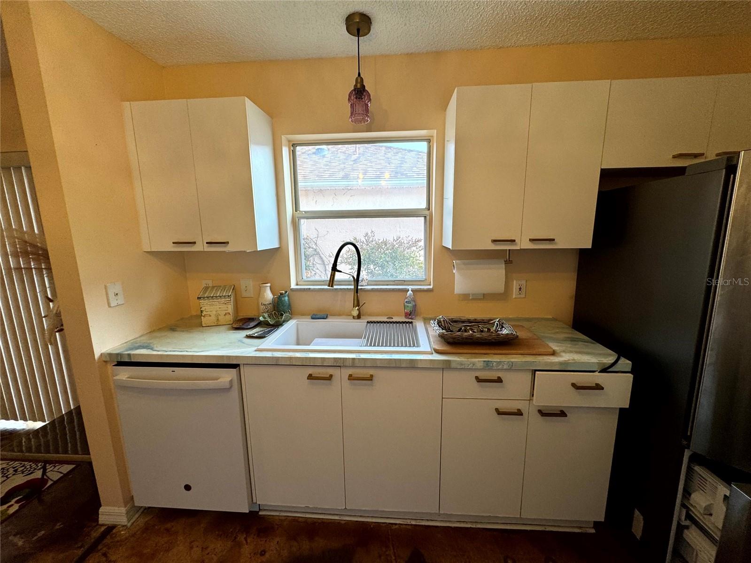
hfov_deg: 102.1
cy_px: 282
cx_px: 376
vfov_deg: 85.7
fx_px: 304
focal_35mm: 14
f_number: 2.2
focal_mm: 2.22
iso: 80
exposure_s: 1/120
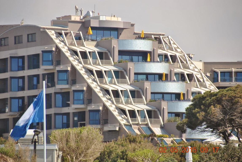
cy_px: 81
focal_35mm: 300
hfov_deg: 6.9
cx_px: 121
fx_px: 2019
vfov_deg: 4.6
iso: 200
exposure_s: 1/800
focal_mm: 200
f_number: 5.6
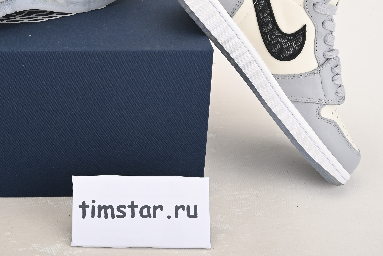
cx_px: 84
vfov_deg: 15.5
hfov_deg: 23.1
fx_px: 926
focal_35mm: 87
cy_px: 28
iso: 100
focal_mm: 42
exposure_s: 1/200
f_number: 11
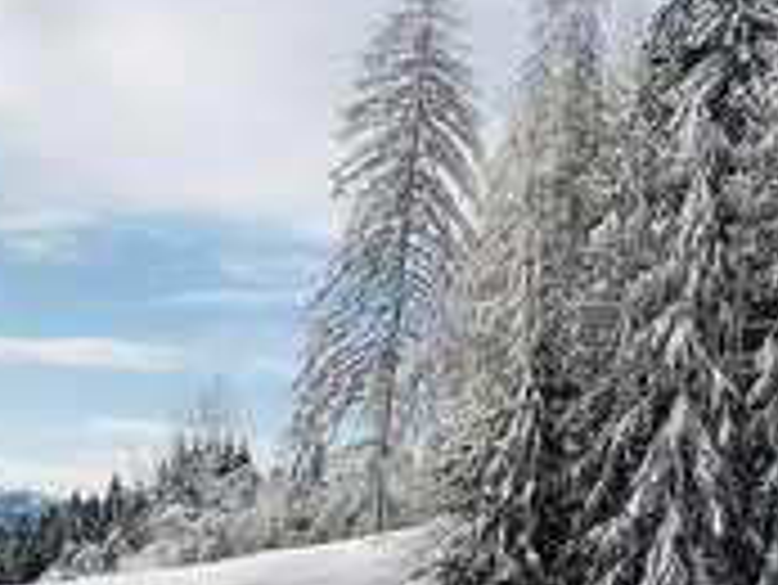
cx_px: 886
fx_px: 2182
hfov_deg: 19.3
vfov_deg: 15.1
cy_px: 90
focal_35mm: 97
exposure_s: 1/4367
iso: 20
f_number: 1.8
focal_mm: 3.99
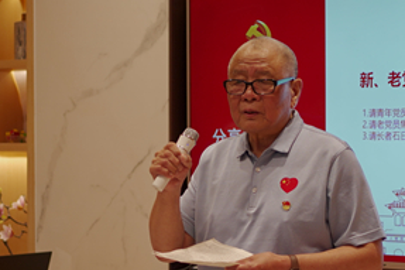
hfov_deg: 15.3
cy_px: 248
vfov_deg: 10.2
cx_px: 193
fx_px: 1507
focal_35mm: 134
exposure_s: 1/80
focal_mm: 35
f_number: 1.8
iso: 125
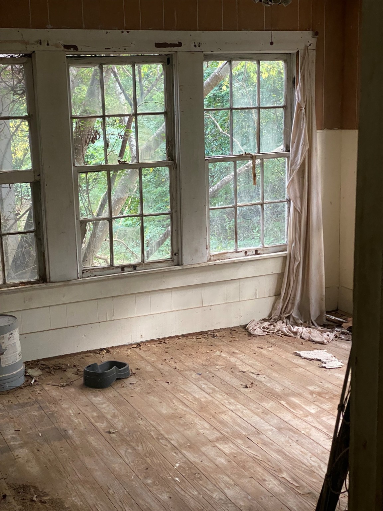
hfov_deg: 28.0
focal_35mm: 52
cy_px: 256
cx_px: 192
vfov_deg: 36.8
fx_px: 767
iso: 400
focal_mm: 6
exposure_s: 1/60
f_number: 2
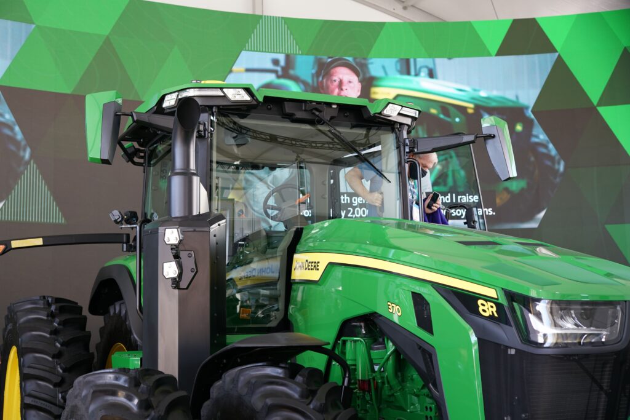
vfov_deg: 27.0
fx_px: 875
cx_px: 315
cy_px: 210
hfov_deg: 39.6
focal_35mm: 50
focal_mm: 50
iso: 640
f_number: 4
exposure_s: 1/160
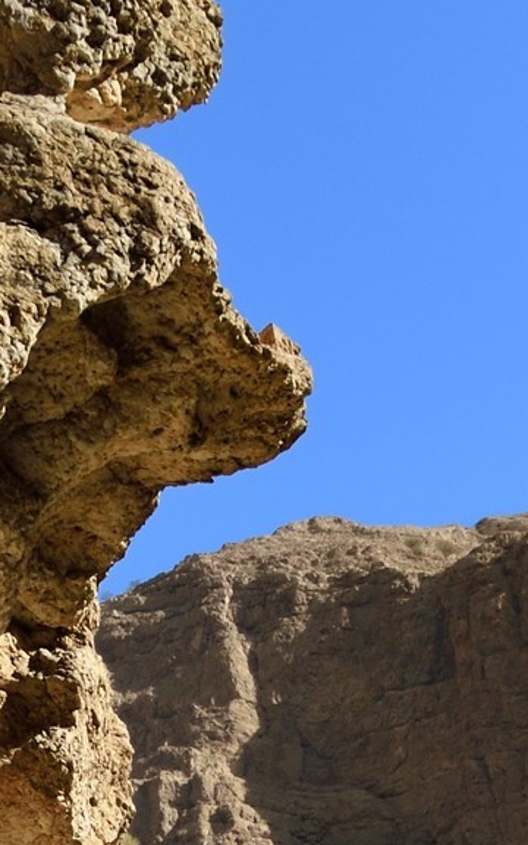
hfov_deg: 12.5
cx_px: 635
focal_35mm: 102
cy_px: 1621
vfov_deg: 16.3
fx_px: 2348
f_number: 11
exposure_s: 1/250
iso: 200
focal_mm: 24
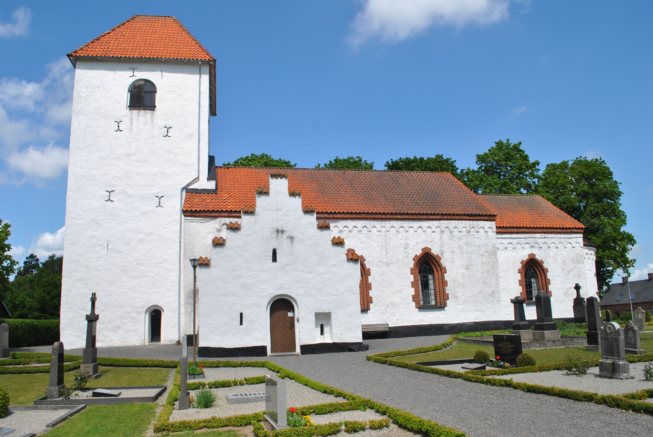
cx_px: 326
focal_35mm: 27
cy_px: 218
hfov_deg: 67.3
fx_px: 490
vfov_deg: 48.0
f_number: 8
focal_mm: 18
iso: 100
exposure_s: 1/250
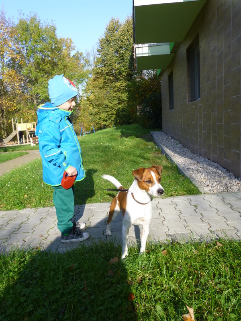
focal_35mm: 29
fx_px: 269
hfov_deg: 48.2
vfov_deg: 61.7
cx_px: 120
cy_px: 160
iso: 100
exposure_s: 1/320
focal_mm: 5.2
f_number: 3.3
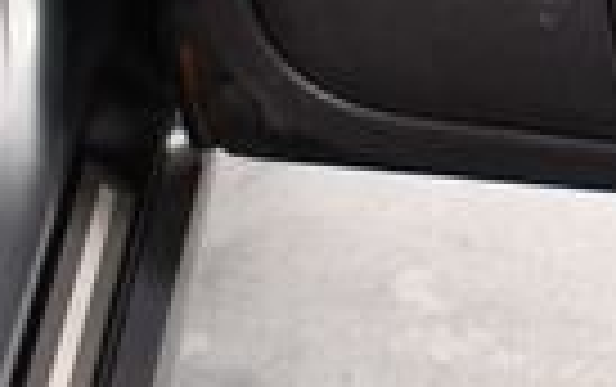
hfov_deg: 11.4
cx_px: 1115
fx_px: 2874
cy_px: -554
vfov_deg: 7.2
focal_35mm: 171
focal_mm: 18
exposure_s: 1/80
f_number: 3.5
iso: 3200
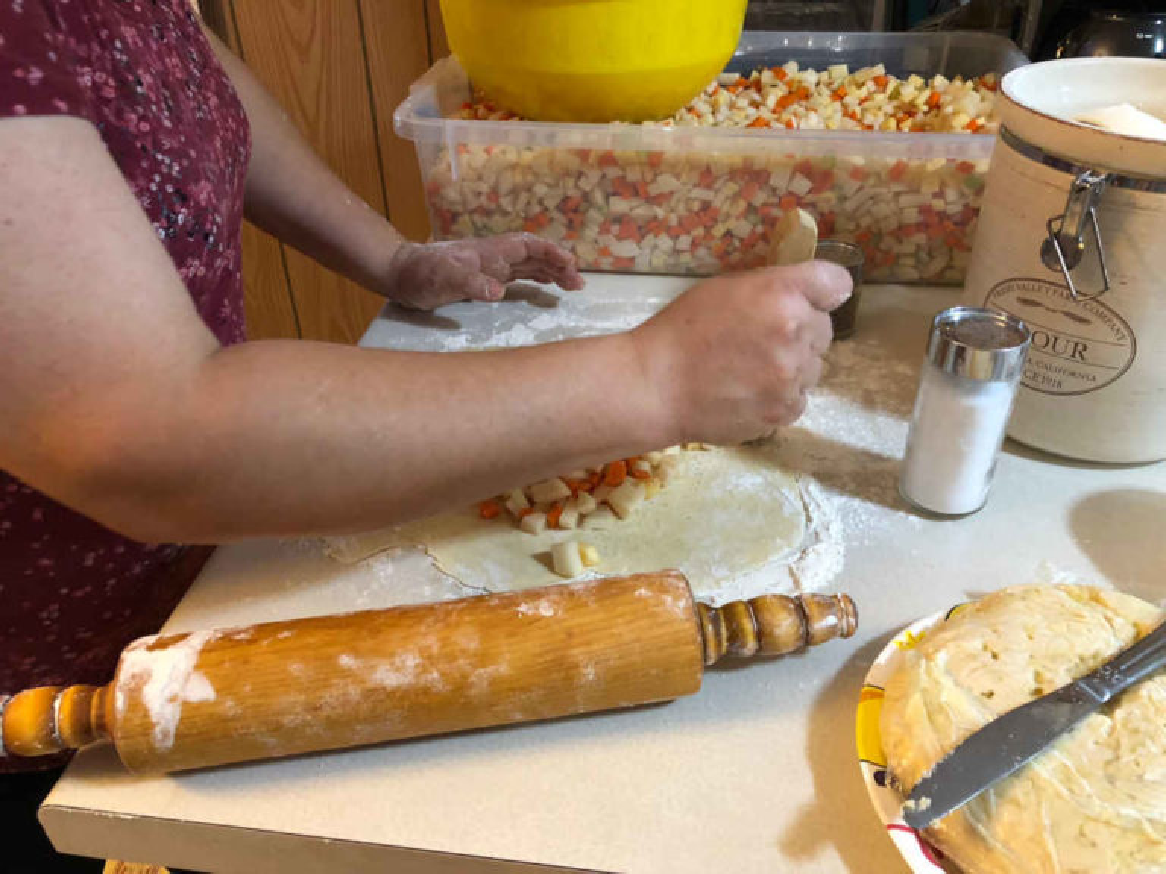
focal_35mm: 28
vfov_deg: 49.7
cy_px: 437
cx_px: 583
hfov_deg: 63.4
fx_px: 943
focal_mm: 3.99
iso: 100
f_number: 1.8
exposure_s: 1/12
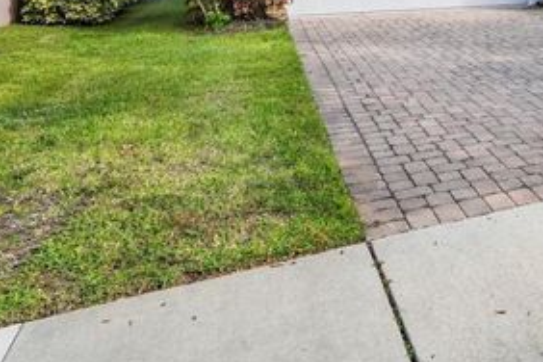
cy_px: -70
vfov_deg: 28.3
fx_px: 622
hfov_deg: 37.1
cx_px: 636
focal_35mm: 41
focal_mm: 16.5
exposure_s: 1/40
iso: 250
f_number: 9
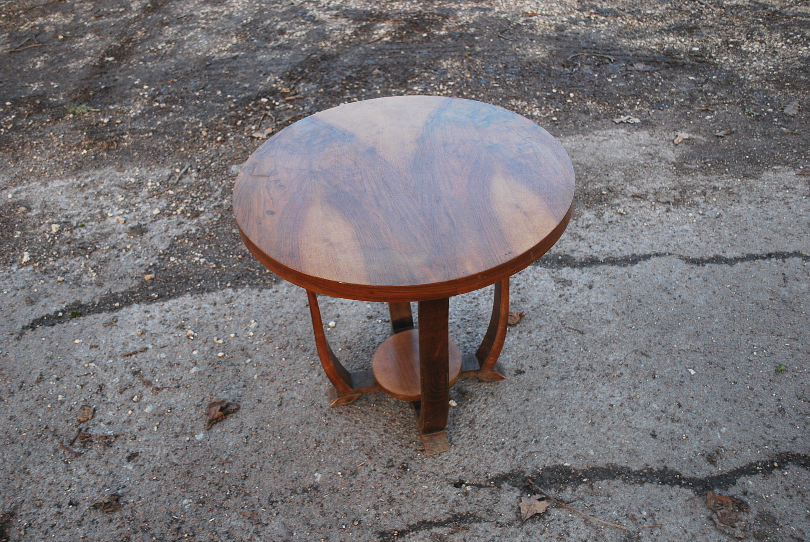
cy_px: 271
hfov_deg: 53.1
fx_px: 811
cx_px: 405
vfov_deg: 37.0
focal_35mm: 36
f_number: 4.2
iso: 200
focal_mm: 24
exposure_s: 1/40
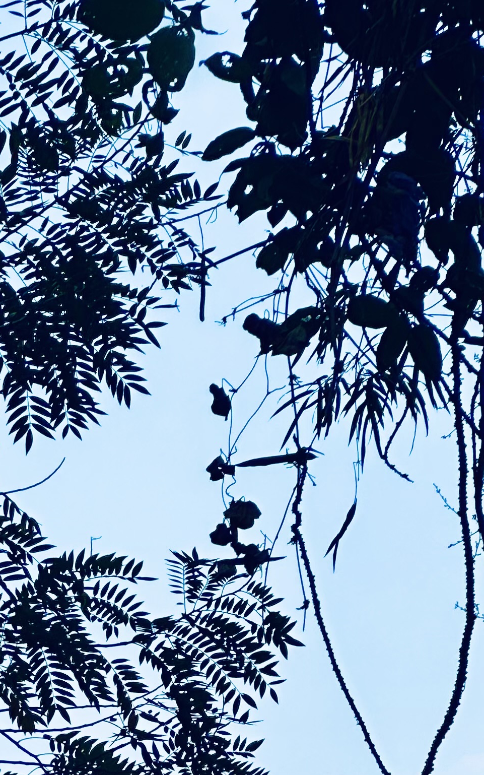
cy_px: 1014
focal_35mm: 214
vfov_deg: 9.6
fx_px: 4517
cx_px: -112
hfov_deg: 6.1
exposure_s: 1/803
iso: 32
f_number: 2.8
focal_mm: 9
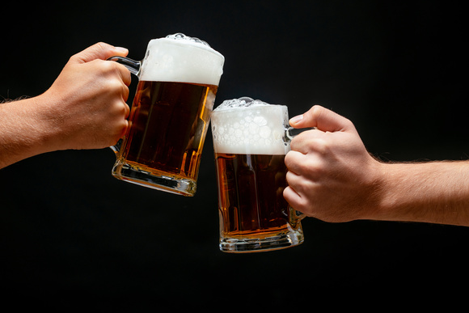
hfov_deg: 30.5
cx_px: 215
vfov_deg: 20.6
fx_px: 860
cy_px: 142
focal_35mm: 66
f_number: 5.6
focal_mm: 58
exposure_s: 1/125
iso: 100
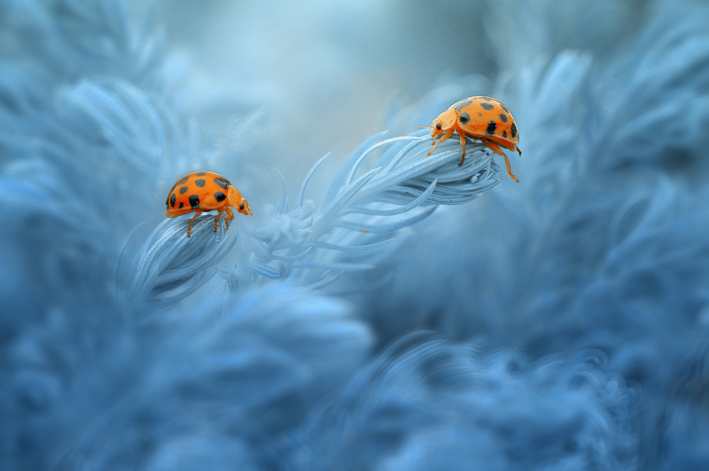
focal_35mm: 158
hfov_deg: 13.1
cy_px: 236
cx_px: 354
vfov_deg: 8.7
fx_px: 3098
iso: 200
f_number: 7.1
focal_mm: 105
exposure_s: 1/125
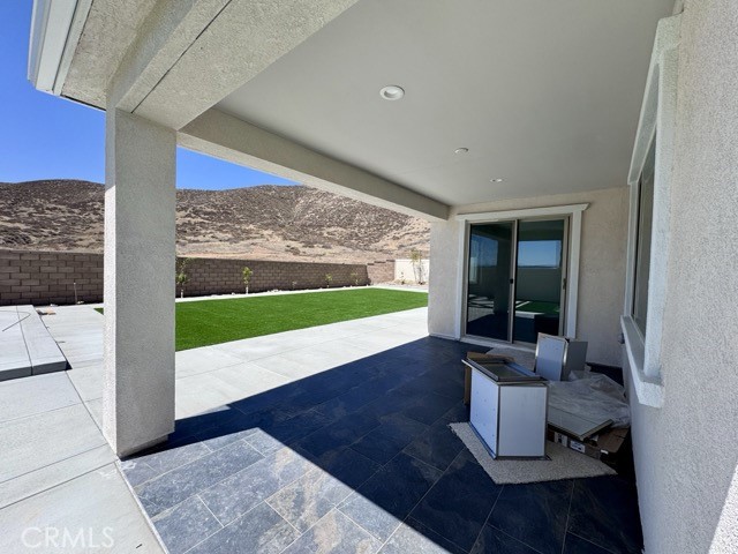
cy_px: 277
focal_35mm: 14
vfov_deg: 85.7
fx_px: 298
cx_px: 369
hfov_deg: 102.1
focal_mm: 2.22
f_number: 2.2
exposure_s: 1/1880
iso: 50
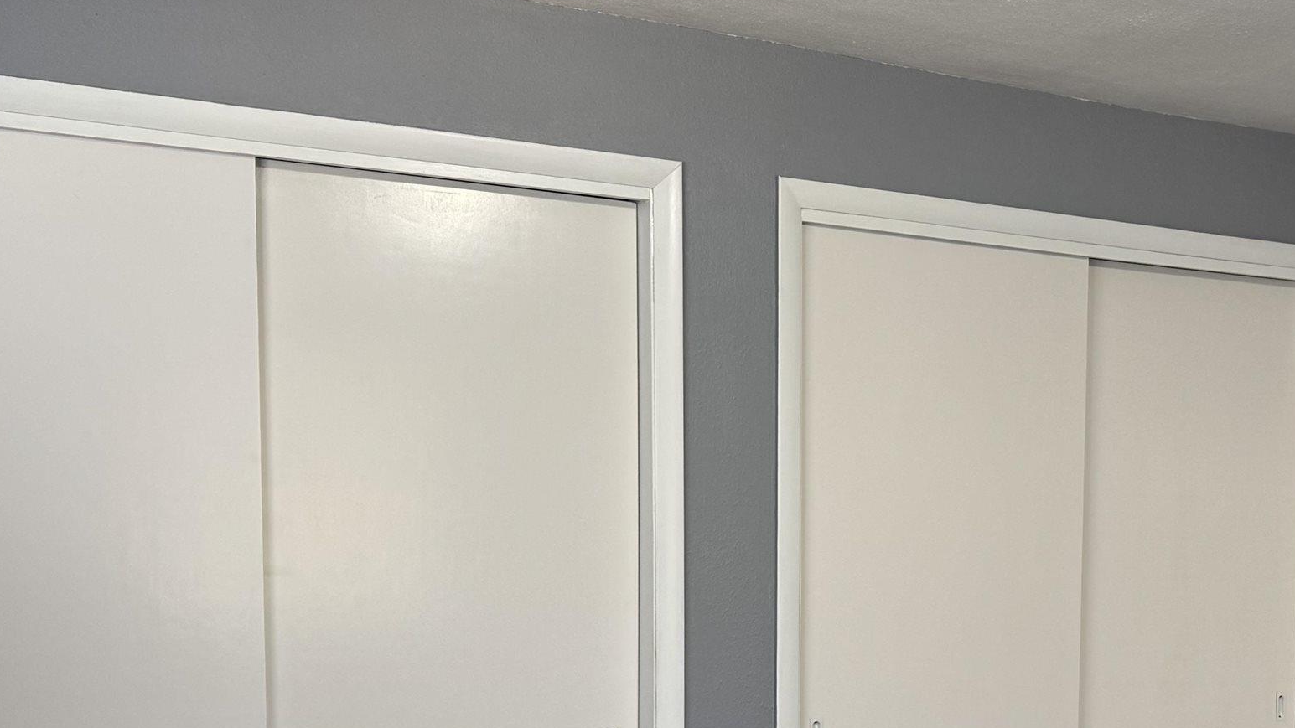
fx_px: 1786
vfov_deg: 22.5
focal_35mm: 52
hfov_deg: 38.5
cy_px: 644
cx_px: 1023
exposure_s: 1/60
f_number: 1.78
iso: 125
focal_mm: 6.76
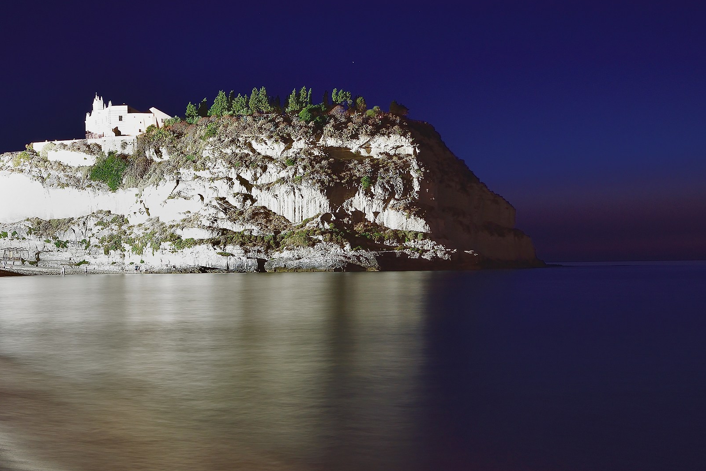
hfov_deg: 42.6
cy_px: 322
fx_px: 883
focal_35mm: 45
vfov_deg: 29.6
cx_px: 197
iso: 100
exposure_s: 15
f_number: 8
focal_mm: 20
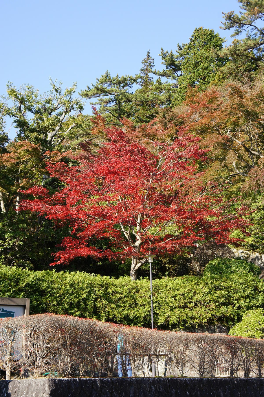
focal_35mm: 67
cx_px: 132
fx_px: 738
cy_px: 198
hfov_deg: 20.3
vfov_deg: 30.1
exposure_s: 1/100
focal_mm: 45
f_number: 10
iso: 200
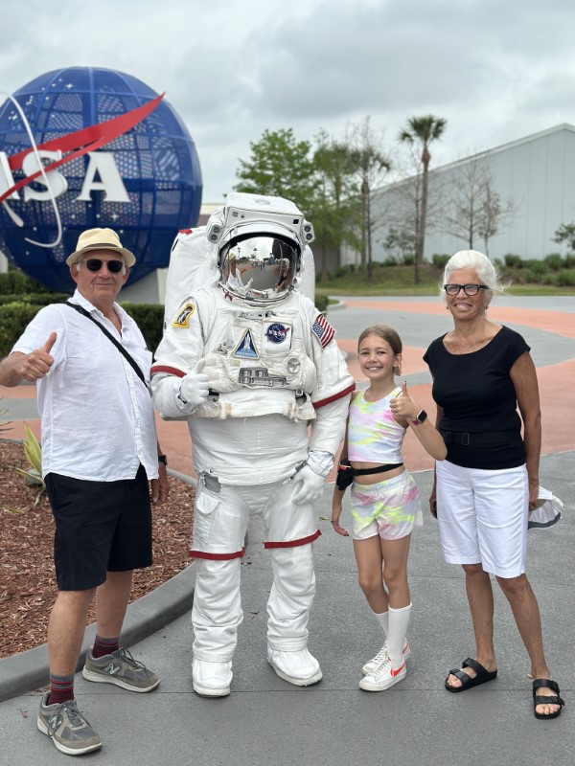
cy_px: 383
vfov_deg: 39.7
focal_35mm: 48
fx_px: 1063
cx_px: 288
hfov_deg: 30.3
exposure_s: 1/2028
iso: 80
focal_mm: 6.86
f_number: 1.78
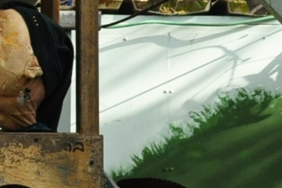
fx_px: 1674
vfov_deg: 6.4
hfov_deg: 8.8
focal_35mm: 214
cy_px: 167
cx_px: -370
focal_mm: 25
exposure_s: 1/1250
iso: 1400
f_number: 4.5
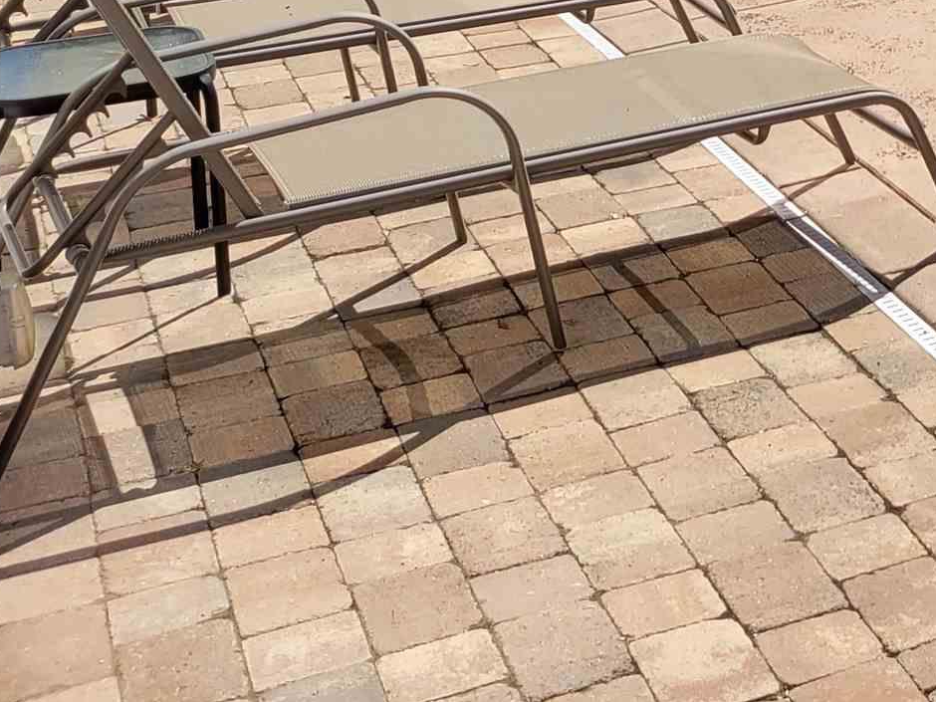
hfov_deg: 20.5
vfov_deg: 15.7
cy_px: -410
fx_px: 2298
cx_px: 1291
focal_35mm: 85
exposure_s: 1/1505
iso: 40
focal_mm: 5.4
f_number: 1.8
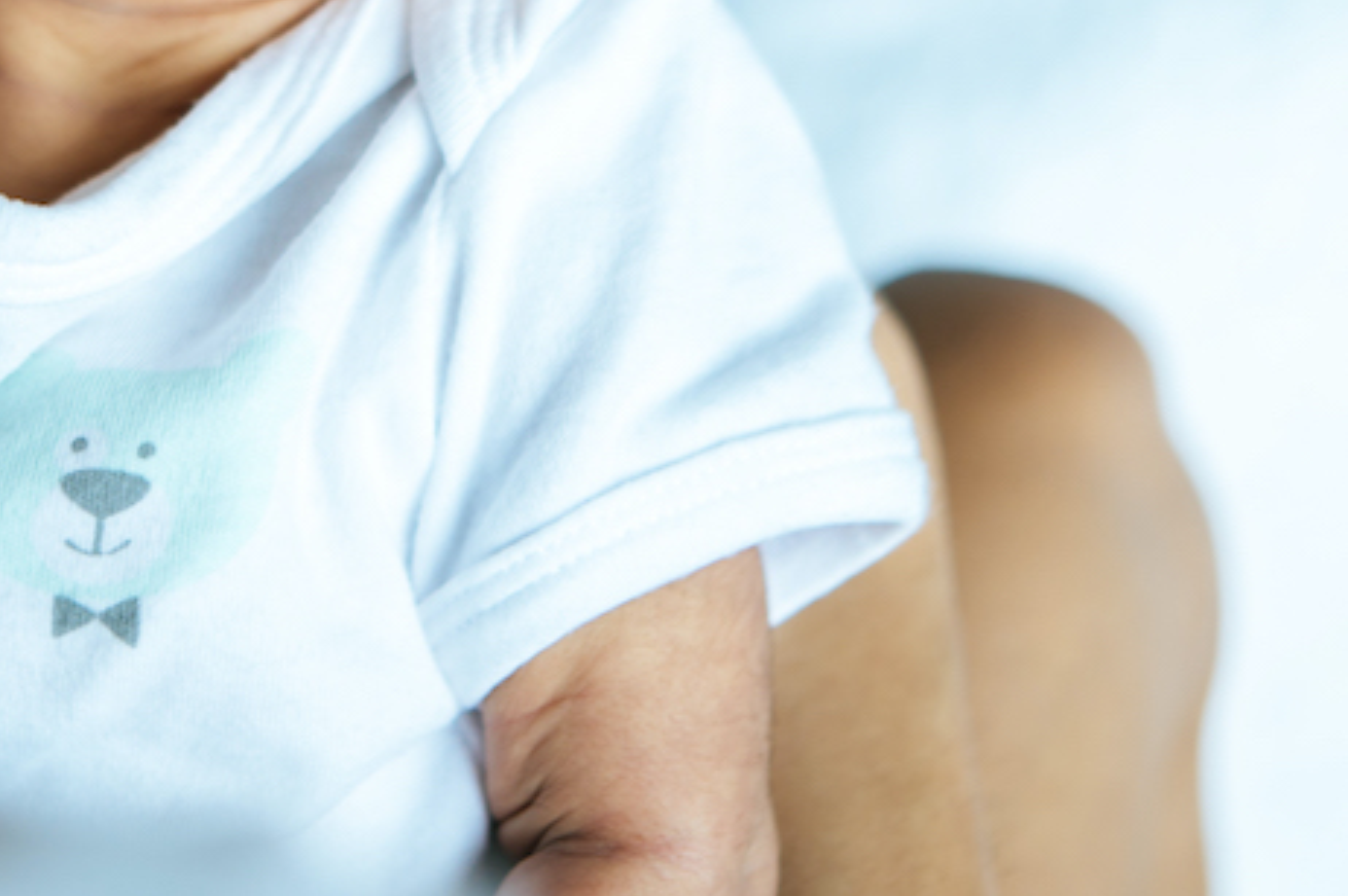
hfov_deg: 13.1
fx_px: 5835
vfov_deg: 8.7
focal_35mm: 156
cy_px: -70
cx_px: 315
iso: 320
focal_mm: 60
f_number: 3
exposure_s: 1/200
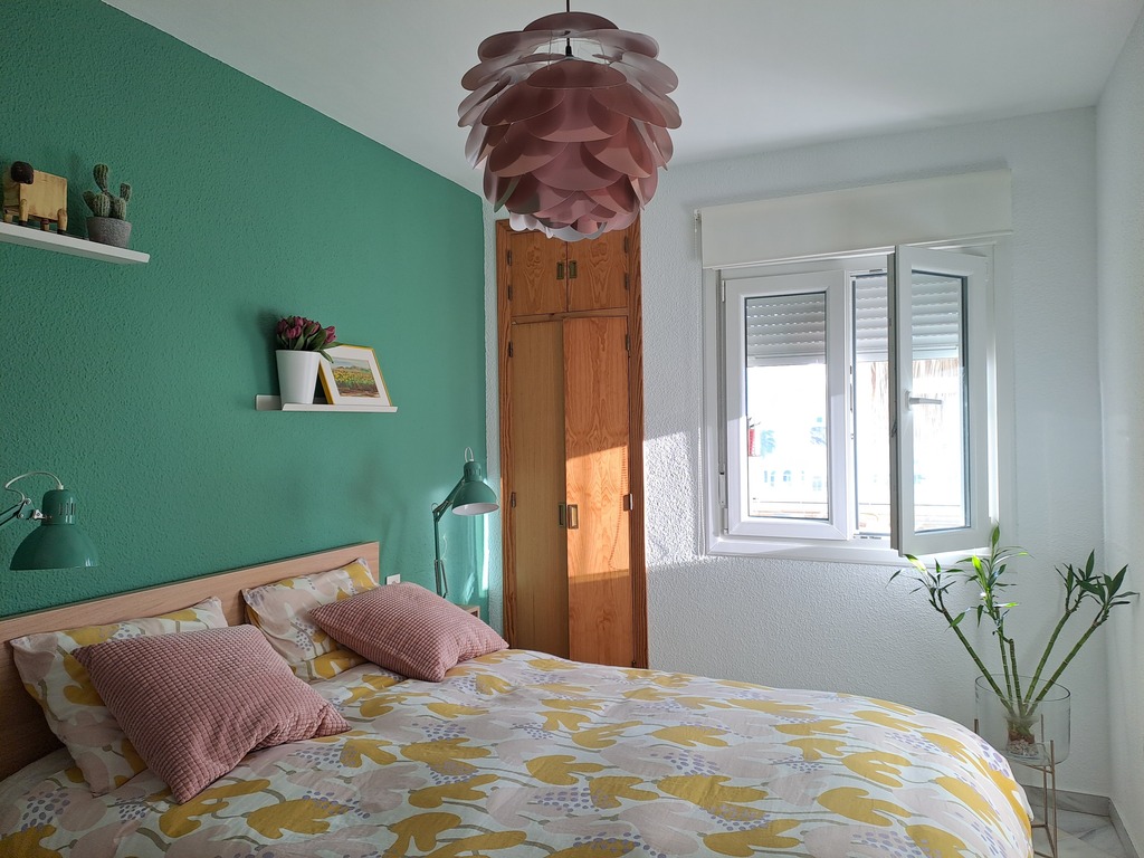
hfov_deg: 69.4
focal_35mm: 25
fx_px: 826
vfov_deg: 54.9
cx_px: 572
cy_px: 429
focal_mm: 4.65
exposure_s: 1/100
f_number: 1.8
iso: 32
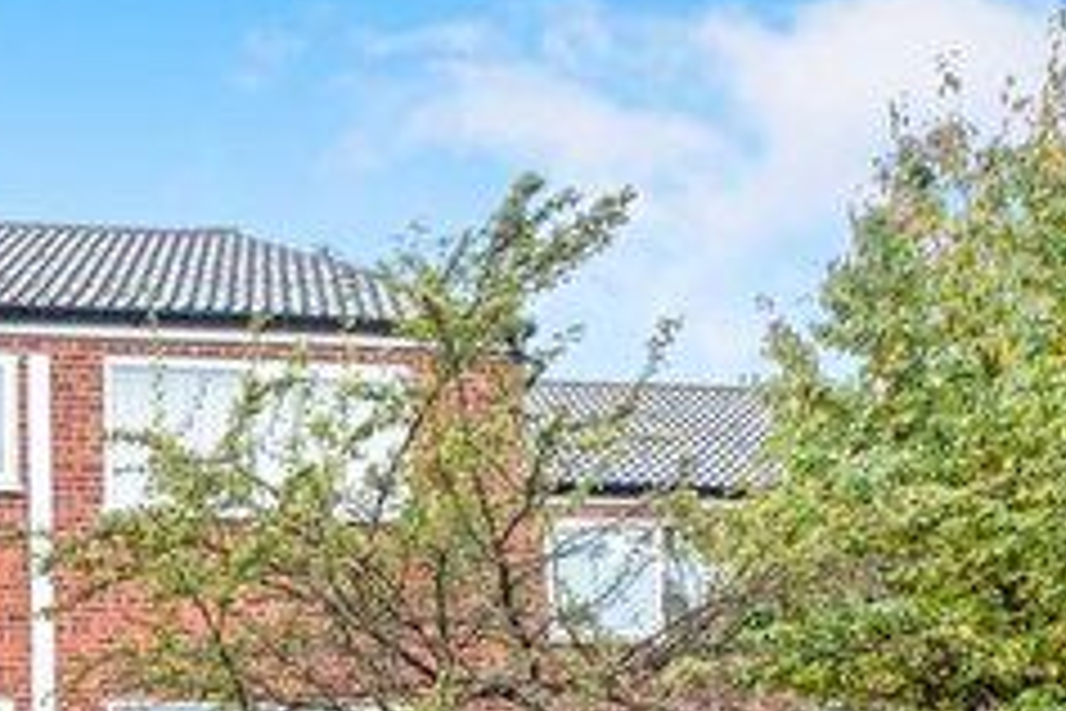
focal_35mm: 62
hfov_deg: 28.2
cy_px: 695
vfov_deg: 21.2
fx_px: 1836
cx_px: -220
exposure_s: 1/200
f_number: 5.6
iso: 500
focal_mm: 13.8
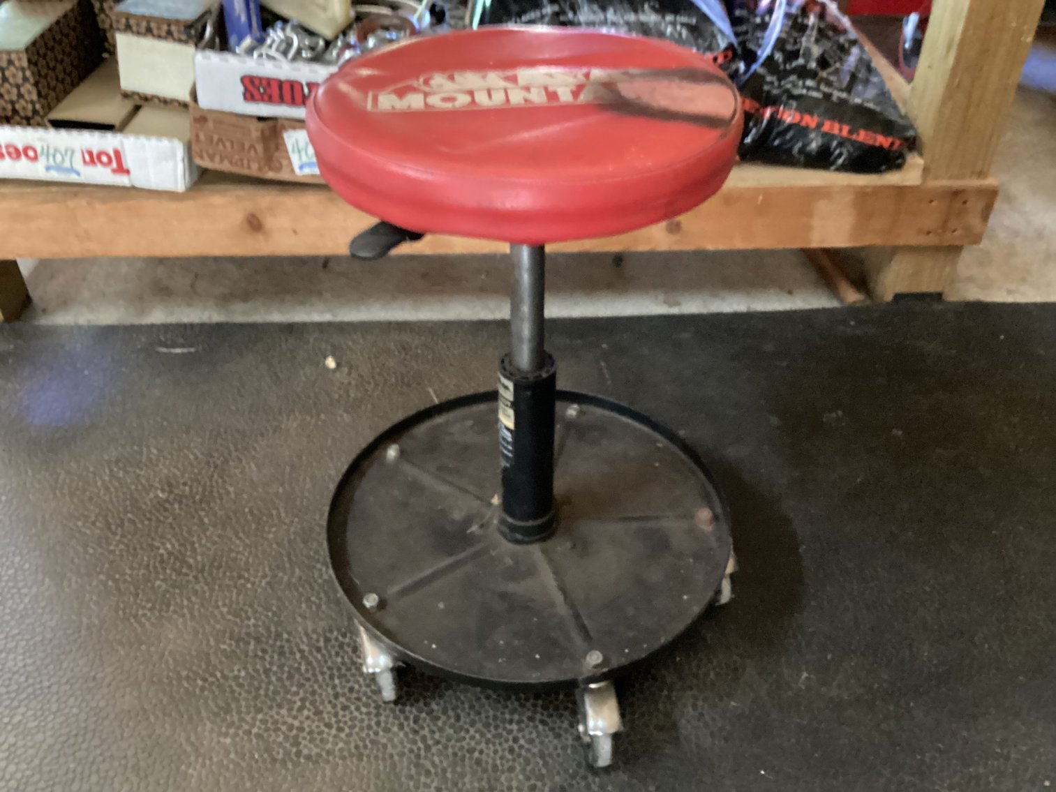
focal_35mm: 31
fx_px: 946
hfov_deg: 58.3
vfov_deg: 45.4
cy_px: 396
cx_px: 528
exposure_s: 1/17
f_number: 2.4
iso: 800
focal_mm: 3.3
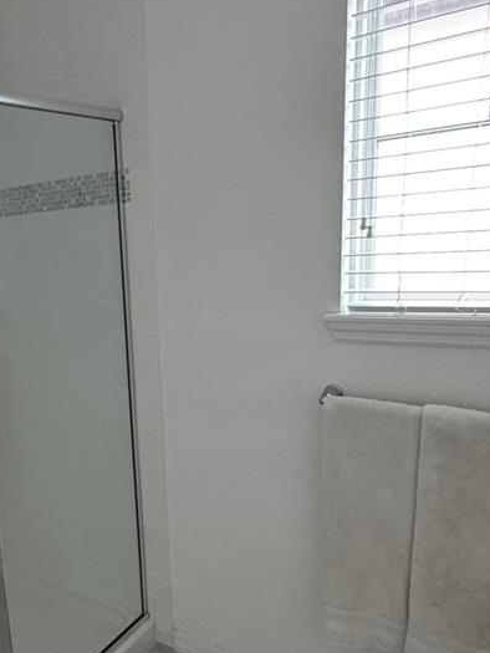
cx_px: 91
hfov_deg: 42.0
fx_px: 604
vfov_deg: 56.4
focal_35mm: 32
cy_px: 389
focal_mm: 2.22
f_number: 2.2
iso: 500
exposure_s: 1/60
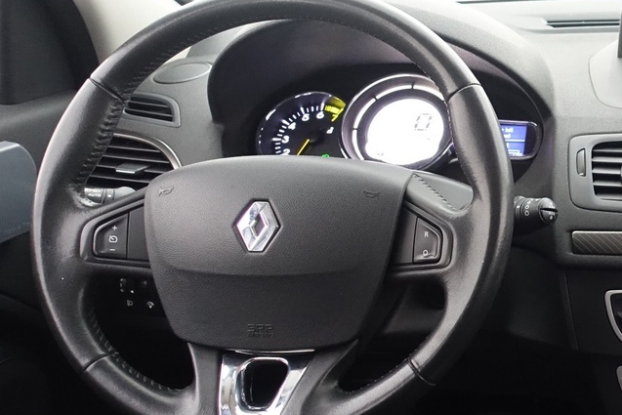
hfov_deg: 28.9
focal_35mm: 61
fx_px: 1054
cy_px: 177
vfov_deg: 22.3
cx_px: 726
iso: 1000
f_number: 2.5
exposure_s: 1/25
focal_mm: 8.8
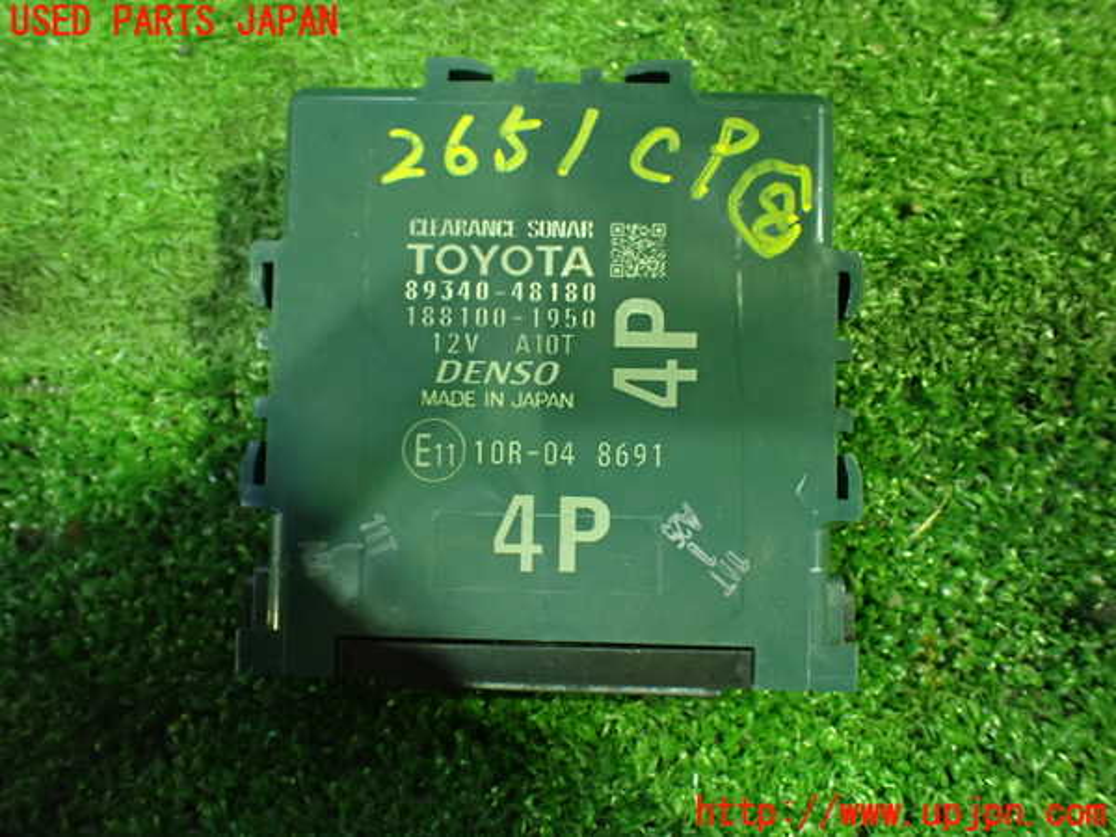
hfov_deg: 60.0
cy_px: 418
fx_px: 967
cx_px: 558
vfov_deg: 46.8
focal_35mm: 30
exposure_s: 1/30
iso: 1000
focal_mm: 5.4
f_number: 2.3
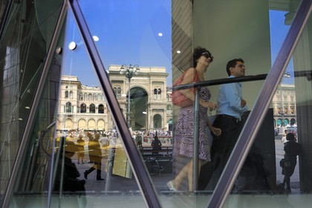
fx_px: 251
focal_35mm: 29
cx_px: 156
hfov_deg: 63.7
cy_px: 104
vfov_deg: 45.0
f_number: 2.8
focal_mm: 29
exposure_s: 1/200
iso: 200
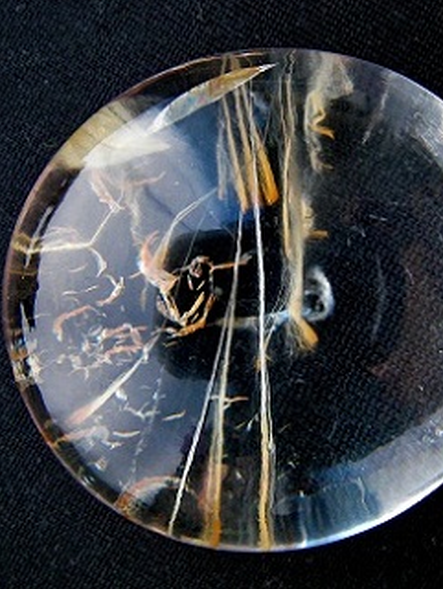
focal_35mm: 52
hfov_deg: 28.0
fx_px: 887
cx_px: 268
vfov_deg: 36.8
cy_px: 293
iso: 100
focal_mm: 6.3
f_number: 3.3
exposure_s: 1/6.6
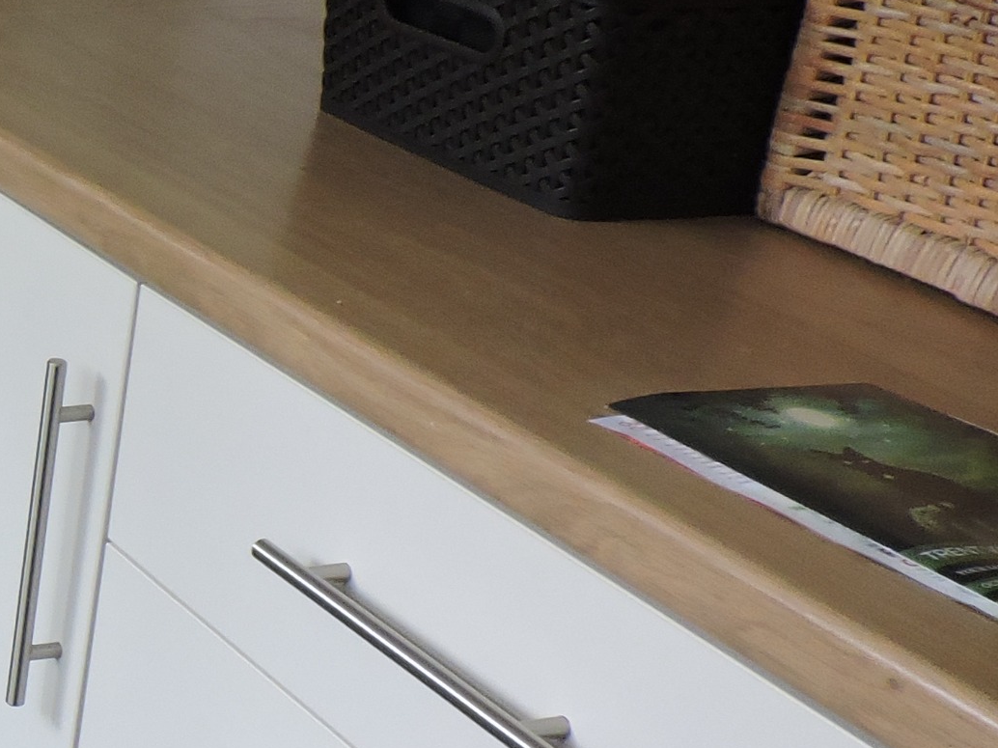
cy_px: 432
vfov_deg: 18.9
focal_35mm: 78
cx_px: -515
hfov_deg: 21.0
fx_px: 2248
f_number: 3
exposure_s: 1/30
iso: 320
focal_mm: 4.3
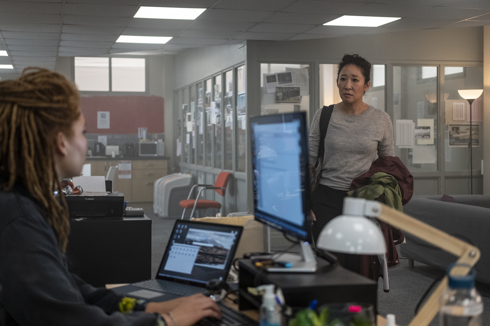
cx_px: 245
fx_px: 721
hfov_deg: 37.5
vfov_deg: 25.5
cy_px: 163
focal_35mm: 53
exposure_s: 1/125
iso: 1600
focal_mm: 35
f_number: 2
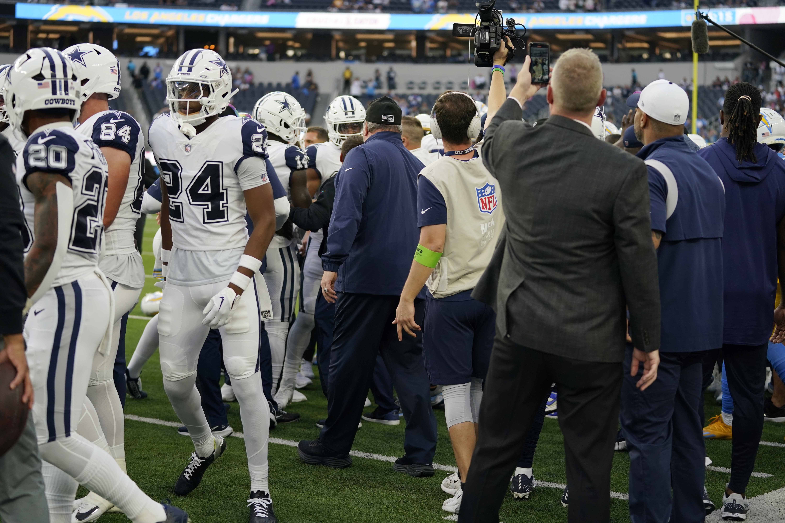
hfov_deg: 28.8
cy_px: 262
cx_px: 392
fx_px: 1526
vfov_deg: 19.5
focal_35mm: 70
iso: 1000
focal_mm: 70
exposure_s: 1/2000
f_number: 2.8
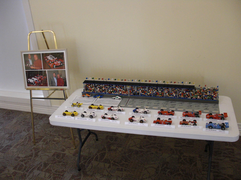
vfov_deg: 39.7
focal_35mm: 36
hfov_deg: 51.4
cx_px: 120
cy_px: 90
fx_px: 251
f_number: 2.8
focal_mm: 6.3
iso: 200
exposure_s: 1/100
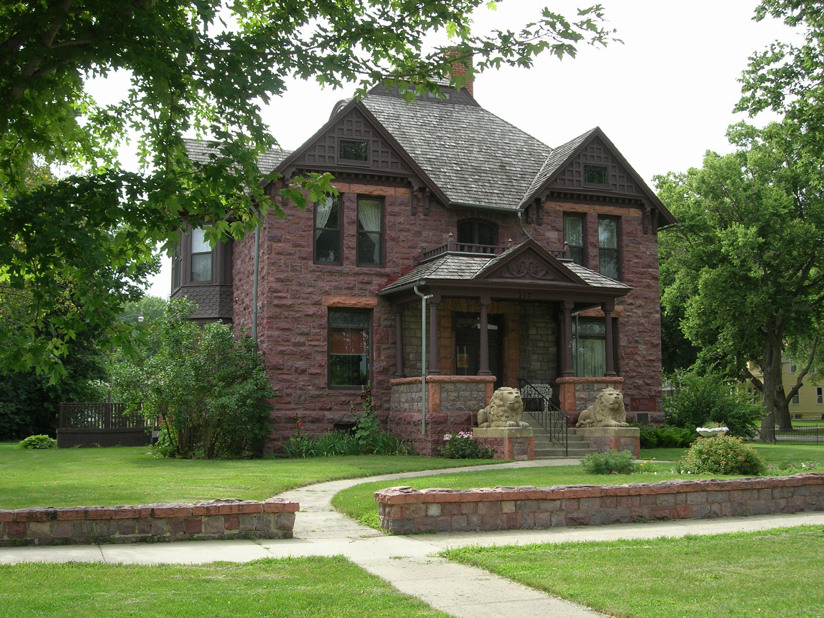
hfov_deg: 45.8
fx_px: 976
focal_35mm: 41
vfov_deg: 35.1
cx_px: 412
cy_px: 309
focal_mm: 8.5
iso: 64
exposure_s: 1/177
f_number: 4.9
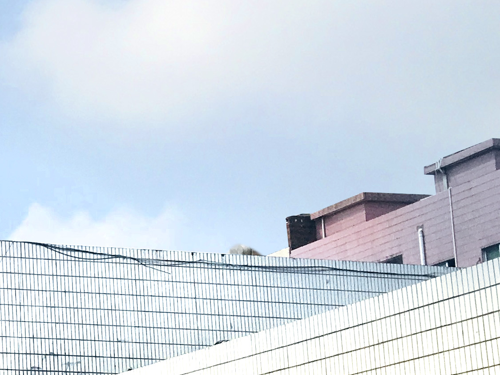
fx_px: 1502
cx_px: -331
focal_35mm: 104
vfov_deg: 13.9
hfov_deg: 16.5
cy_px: 406
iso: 25
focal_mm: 4.15
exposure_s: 1/5917
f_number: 2.2
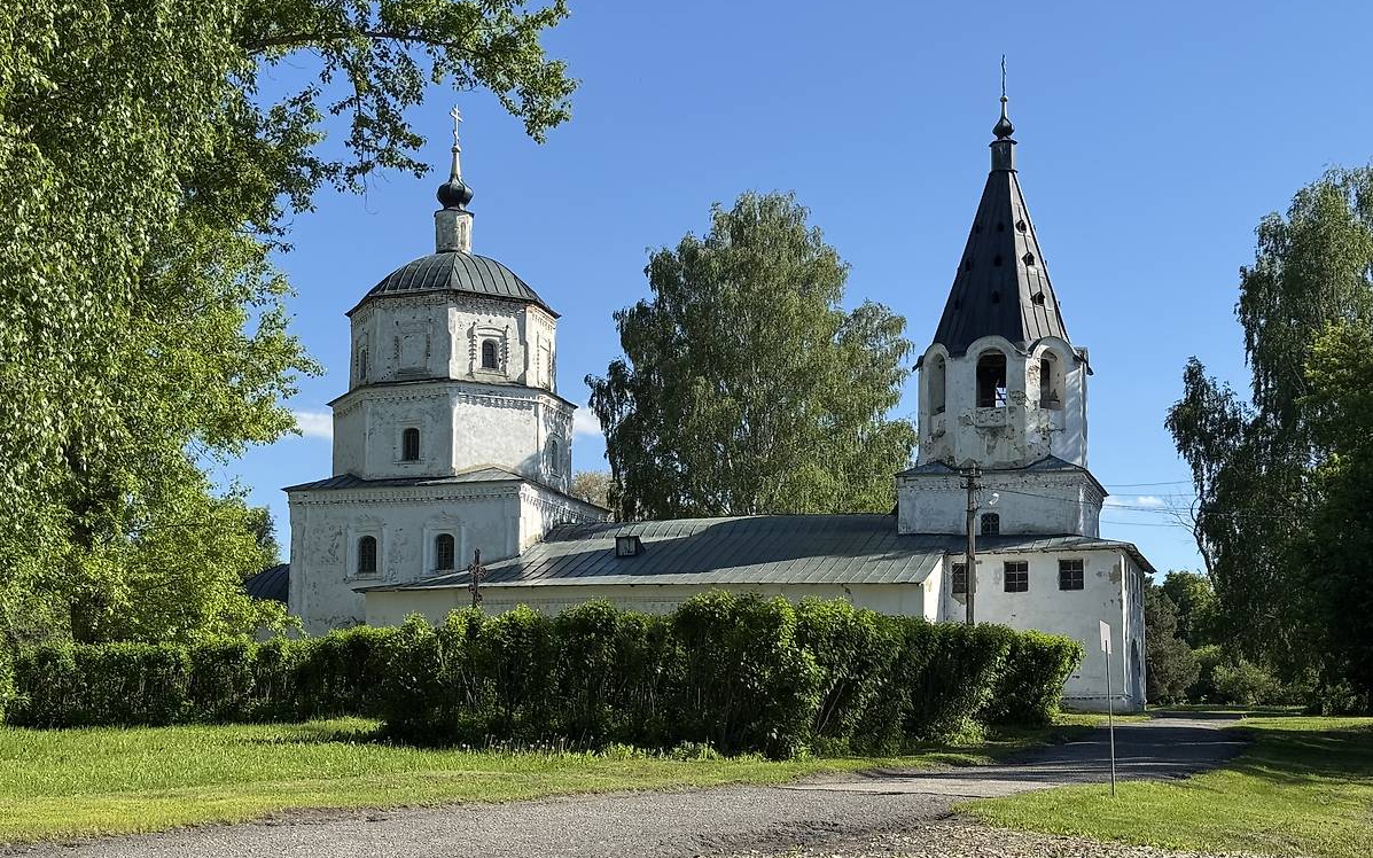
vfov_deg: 25.3
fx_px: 1908
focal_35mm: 51
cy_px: 374
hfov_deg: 39.6
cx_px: 687
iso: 64
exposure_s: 1/2959
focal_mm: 6.76
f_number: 1.78
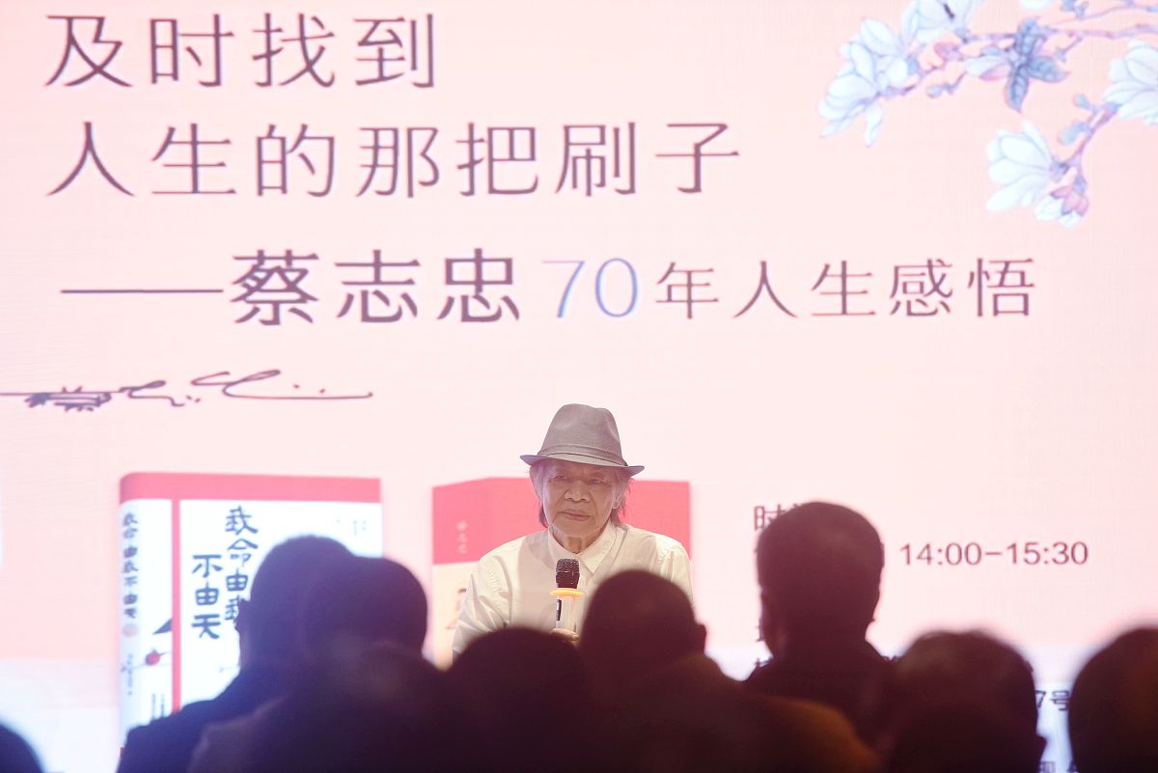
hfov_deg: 12.1
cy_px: 386
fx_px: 5470
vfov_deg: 8.1
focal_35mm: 170
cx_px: 579
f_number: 3.2
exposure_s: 1/160
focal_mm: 170
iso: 1000
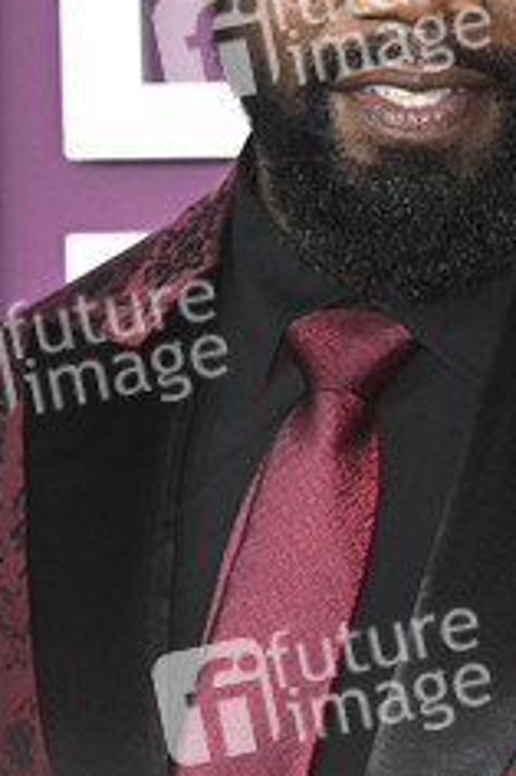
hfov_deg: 6.4
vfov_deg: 9.6
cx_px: 417
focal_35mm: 214
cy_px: 194
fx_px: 4607
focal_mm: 84
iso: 2500
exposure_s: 1/320
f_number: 5.6
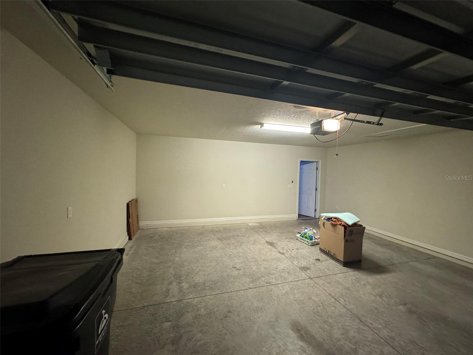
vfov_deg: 85.7
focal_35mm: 14
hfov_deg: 102.1
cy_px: 178
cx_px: 236
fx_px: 191
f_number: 2.2
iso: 640
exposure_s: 1/60
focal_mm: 2.22
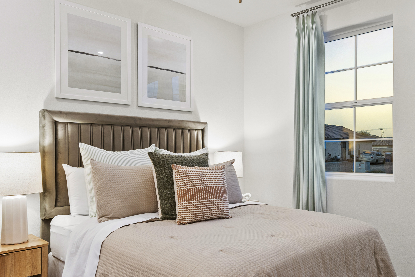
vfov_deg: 43.5
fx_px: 346
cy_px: 152
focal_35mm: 30
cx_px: 259
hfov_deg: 61.1
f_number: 8
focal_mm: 16
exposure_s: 1/6
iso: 200
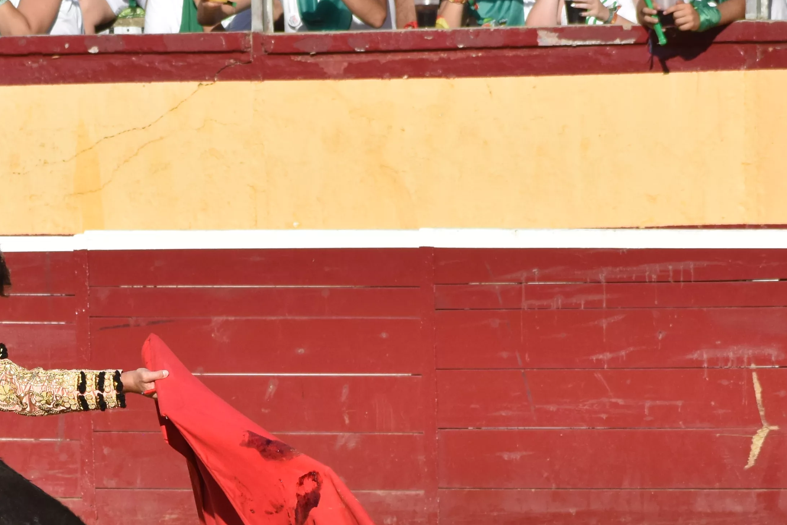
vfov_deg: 2.5
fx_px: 12207
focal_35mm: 558
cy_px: 532
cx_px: -50
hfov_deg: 3.7
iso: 400
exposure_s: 1/2500
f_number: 6.3
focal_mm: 135
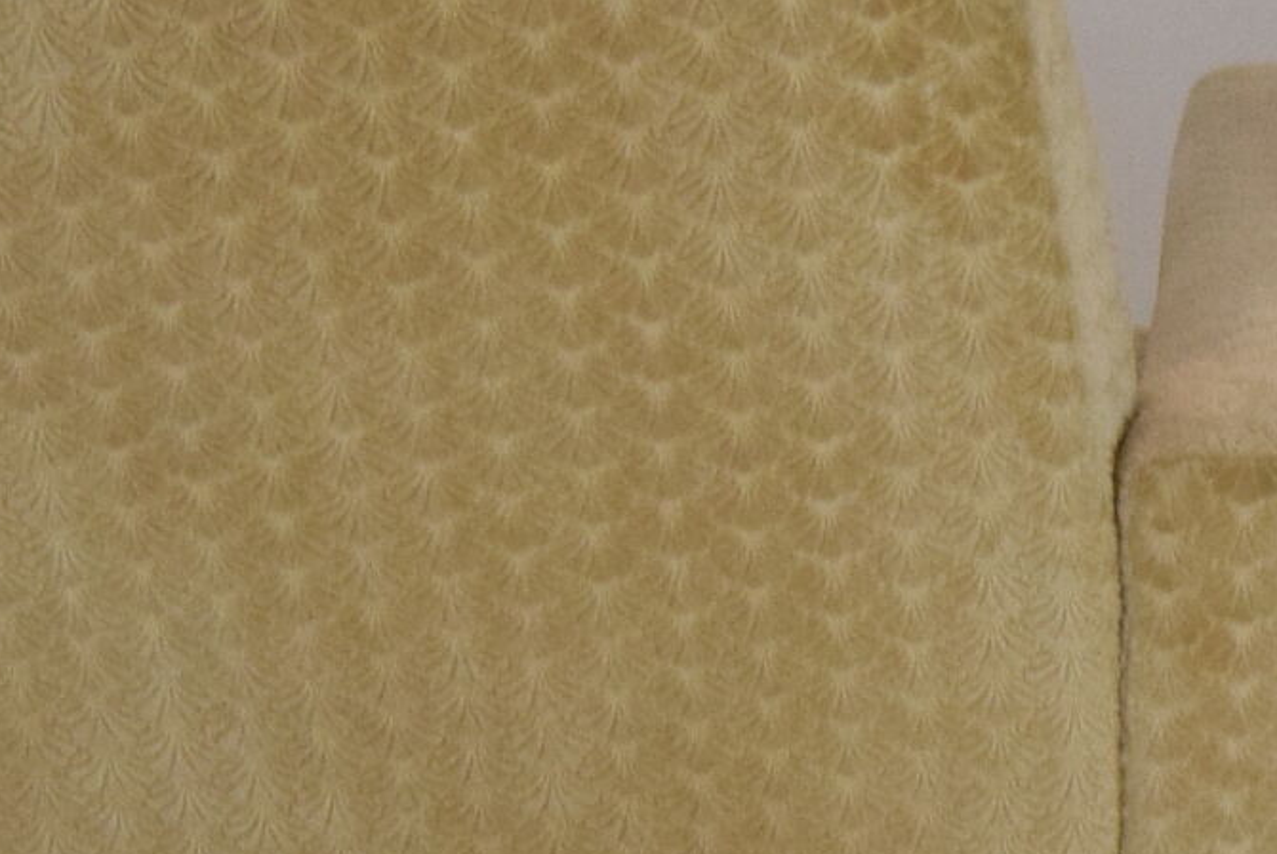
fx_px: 4757
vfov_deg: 10.2
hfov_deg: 14.9
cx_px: 1418
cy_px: 621
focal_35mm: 134
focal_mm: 20
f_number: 8
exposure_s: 1/250
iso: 1600
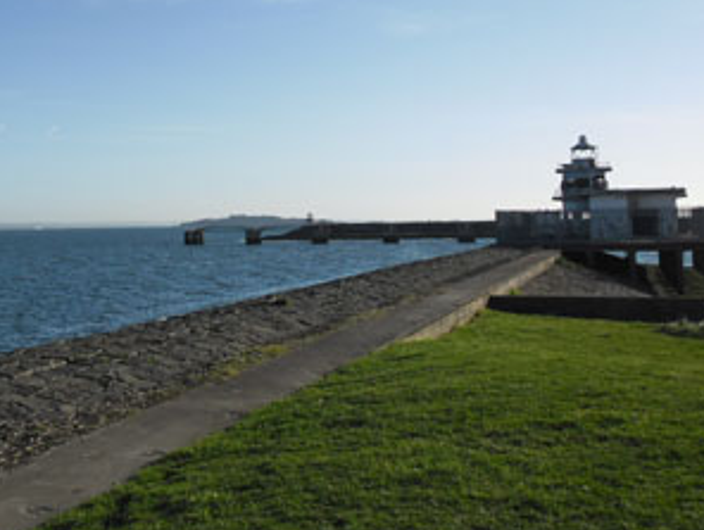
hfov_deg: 45.3
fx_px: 835
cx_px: 264
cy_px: 145
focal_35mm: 41
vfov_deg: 34.6
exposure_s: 1/980
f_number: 3.5
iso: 80
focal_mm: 4.9
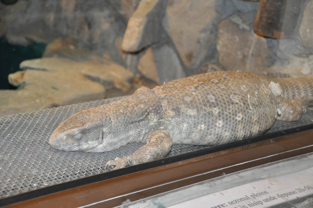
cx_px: 156
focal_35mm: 87
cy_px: 104
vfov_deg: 15.7
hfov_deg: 23.4
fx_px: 756
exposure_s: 1/60
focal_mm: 58
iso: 800
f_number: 5
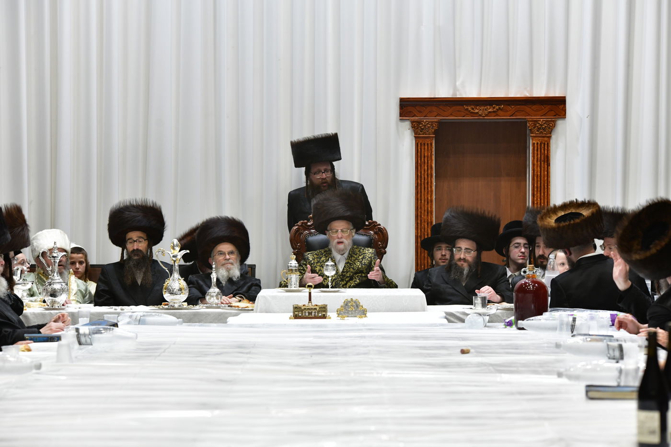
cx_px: 336
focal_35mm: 122
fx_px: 2274
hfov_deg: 16.8
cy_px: 224
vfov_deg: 11.2
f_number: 5.6
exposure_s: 1/100
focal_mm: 122
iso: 1250
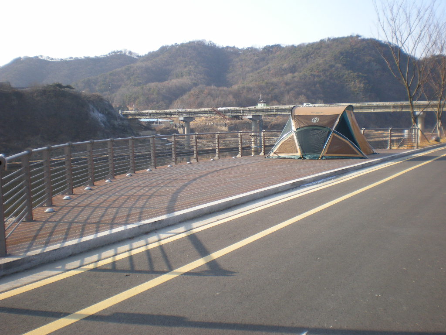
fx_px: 490
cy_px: 168
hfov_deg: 49.0
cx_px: 223
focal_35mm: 38
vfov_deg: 37.7
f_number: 4.6
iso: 64
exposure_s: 1/145
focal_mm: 6.3
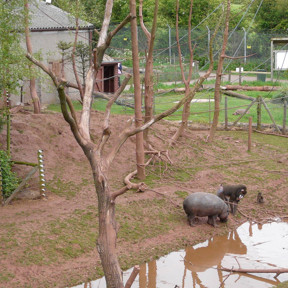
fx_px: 970
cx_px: 162
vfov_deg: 16.9
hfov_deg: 16.9
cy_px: 141
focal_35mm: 103
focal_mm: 8.8
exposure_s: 1/200
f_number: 4.5
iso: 100
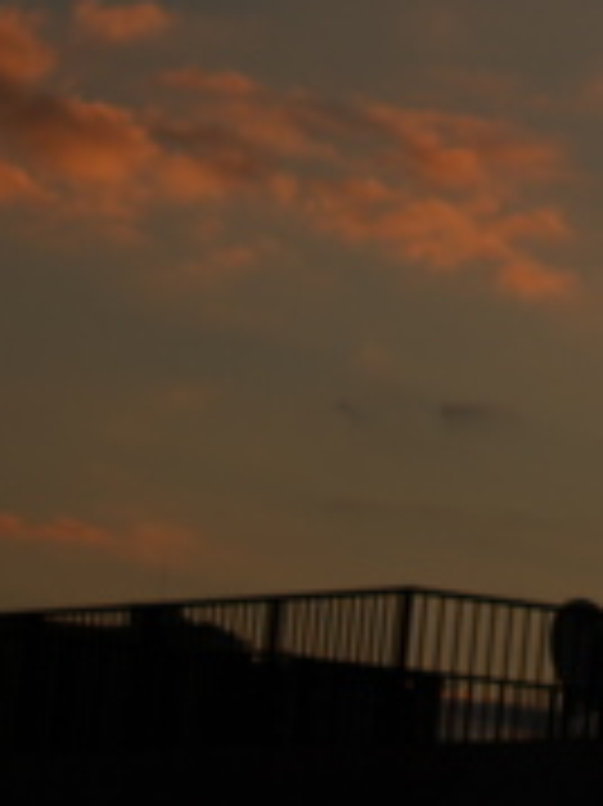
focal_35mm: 253
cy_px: -153
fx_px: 5883
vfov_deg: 7.8
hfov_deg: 5.5
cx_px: 1773
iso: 100
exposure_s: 1/1250
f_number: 4.5
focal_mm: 30.63
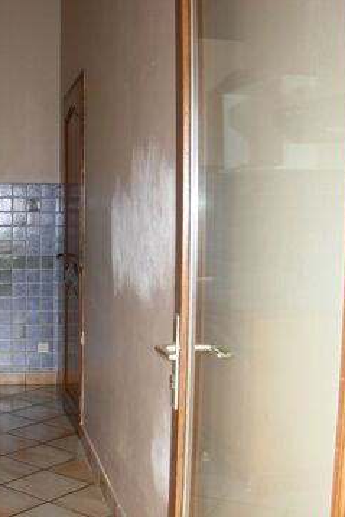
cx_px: 55
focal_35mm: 53
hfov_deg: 25.0
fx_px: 761
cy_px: 258
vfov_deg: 37.5
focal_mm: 6.3
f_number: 2.9
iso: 122
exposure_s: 1/34.8
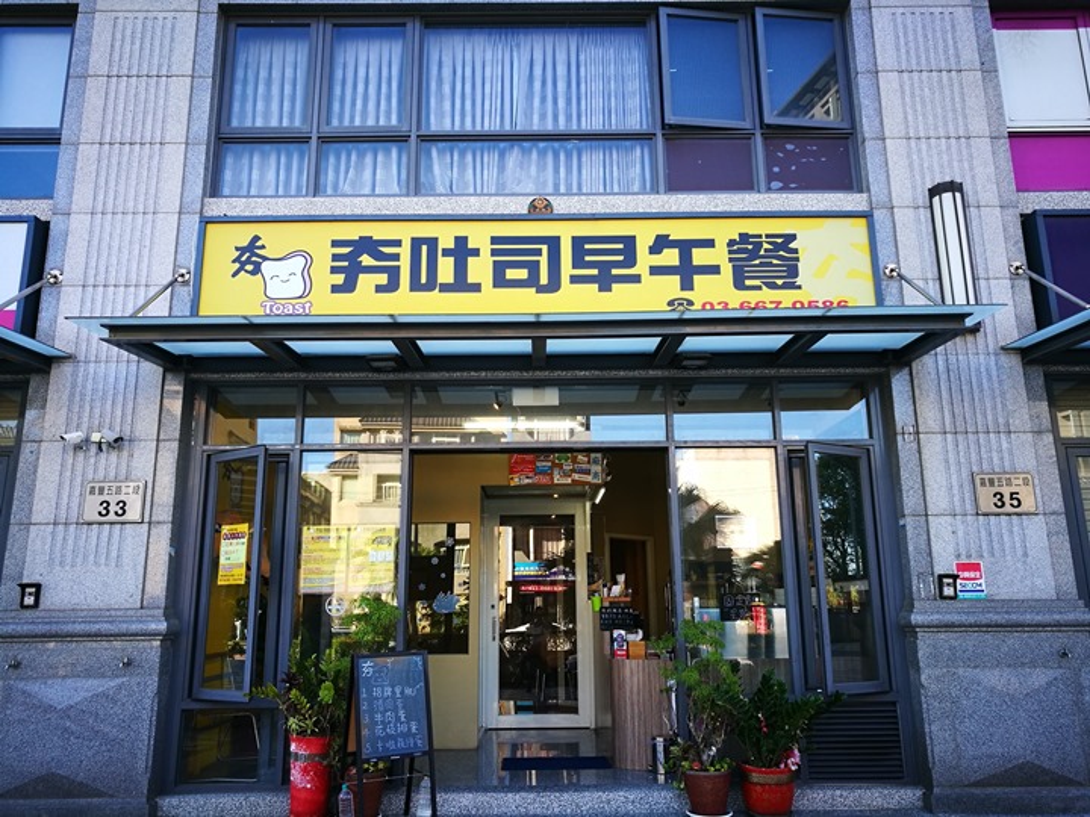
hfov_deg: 65.3
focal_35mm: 27
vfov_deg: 51.4
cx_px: 545
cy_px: 408
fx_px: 850
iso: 80
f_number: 2.2
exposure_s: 1/120
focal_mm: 4.5
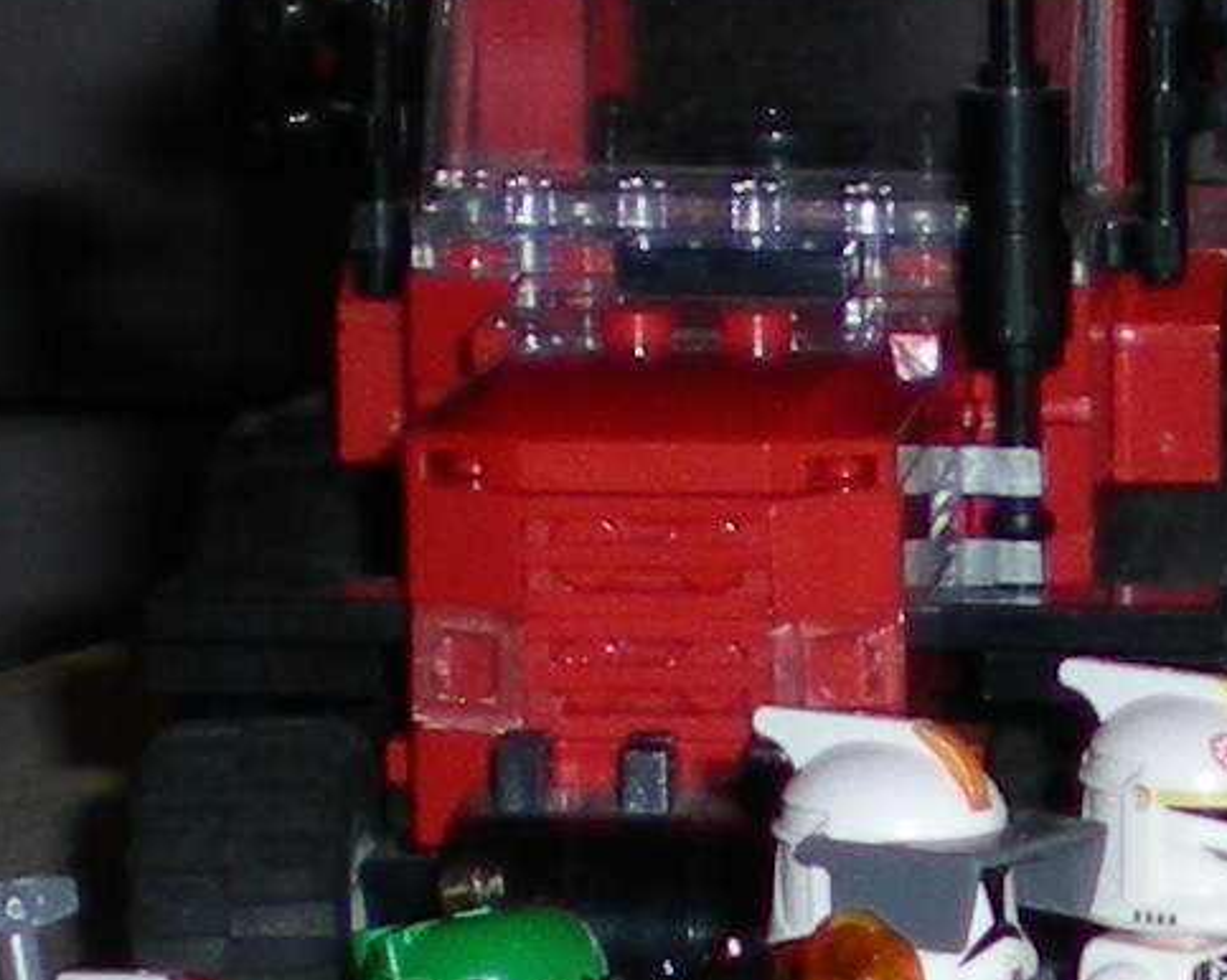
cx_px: 1768
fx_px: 8567
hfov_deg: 8.0
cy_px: 1021
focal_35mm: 236
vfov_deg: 6.5
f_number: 3.1
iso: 50
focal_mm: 6.3
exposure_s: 1/60
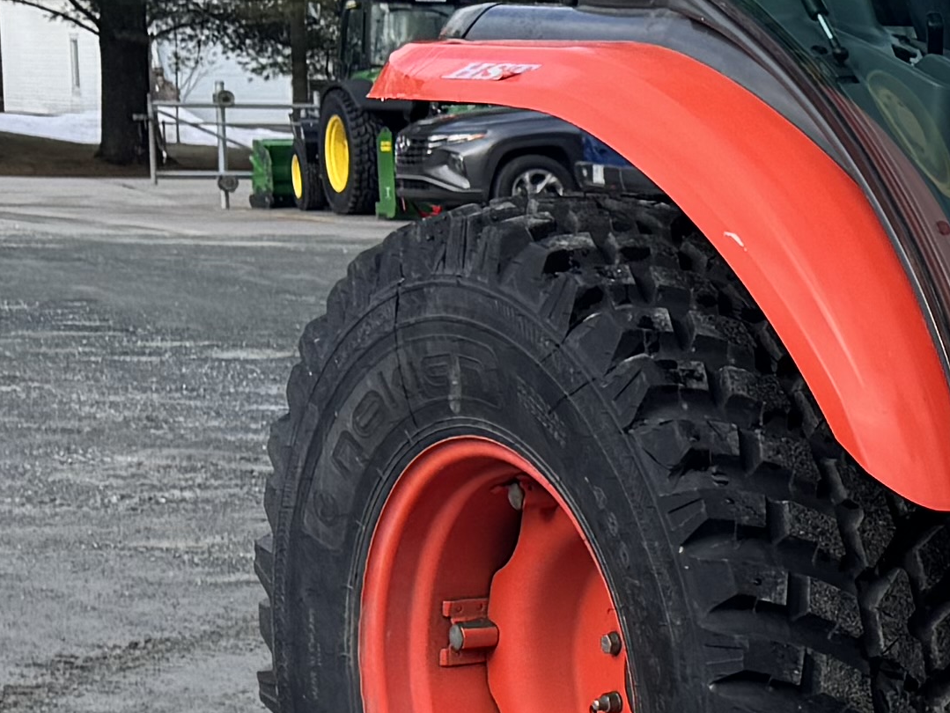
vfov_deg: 11.6
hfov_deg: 13.0
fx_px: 3487
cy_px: 665
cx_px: 2031
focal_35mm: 127
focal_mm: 6.76
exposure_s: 1/1488
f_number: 1.78
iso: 80
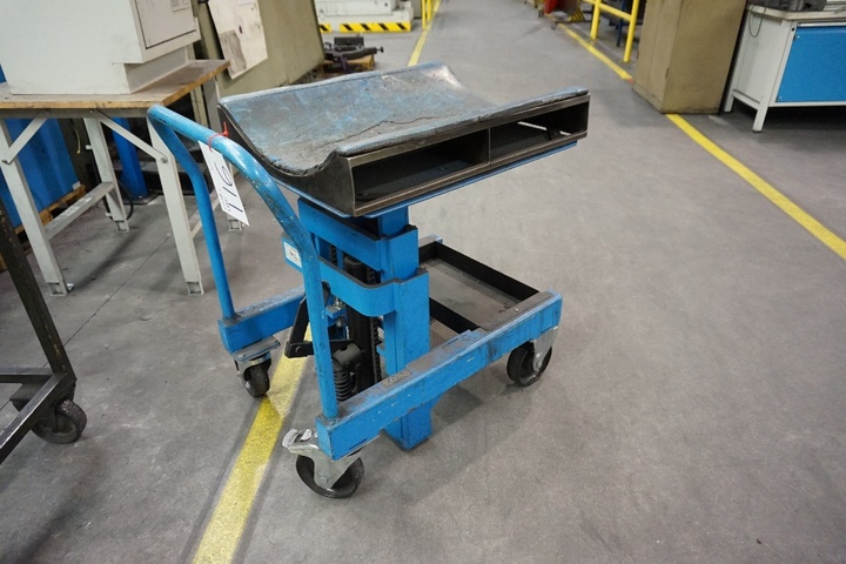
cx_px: 423
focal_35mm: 24
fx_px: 564
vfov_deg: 53.1
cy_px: 282
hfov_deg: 73.7
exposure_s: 1/100
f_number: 3.5
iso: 3200
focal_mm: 16
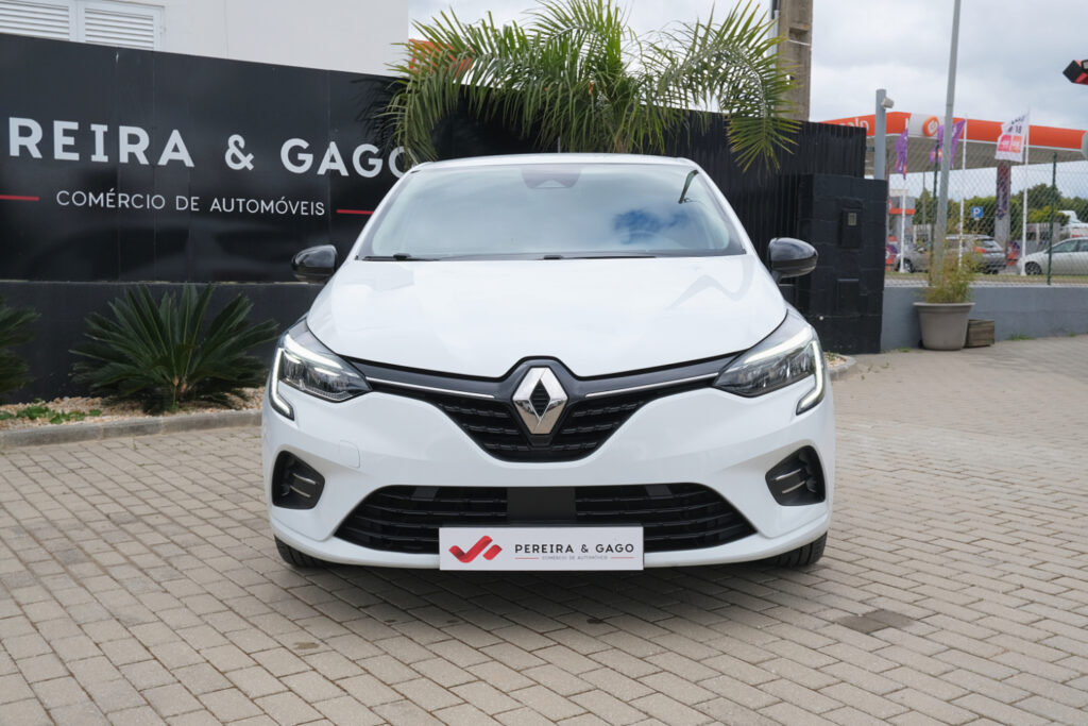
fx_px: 1118
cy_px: 363
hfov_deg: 51.9
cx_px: 544
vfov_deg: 36.0
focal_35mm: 37
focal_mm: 24.9
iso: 160
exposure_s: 1/125
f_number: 9
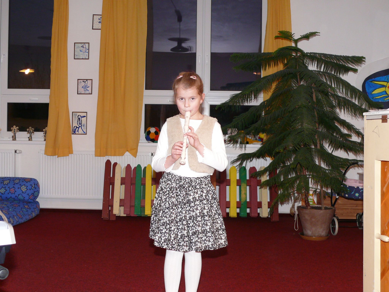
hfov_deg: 40.4
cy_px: 146
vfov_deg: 30.9
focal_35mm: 47
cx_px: 194
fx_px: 528
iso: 200
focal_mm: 8.9
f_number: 2.8
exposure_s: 1/30
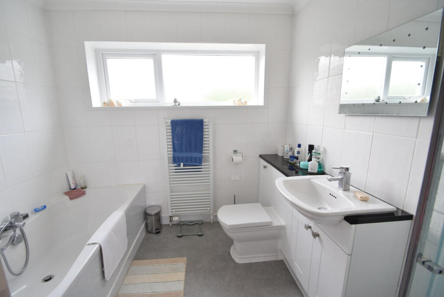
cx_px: 222
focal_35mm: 15
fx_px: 185
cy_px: 148
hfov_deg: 100.4
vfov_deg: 77.4
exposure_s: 1/100
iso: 800
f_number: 5
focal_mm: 10
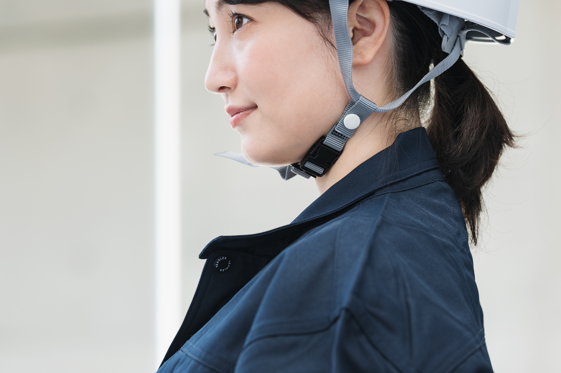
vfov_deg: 7.3
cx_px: 158
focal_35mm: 187
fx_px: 2913
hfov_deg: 11.0
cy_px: 253
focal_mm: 105
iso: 160
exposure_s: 1/200
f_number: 2.8
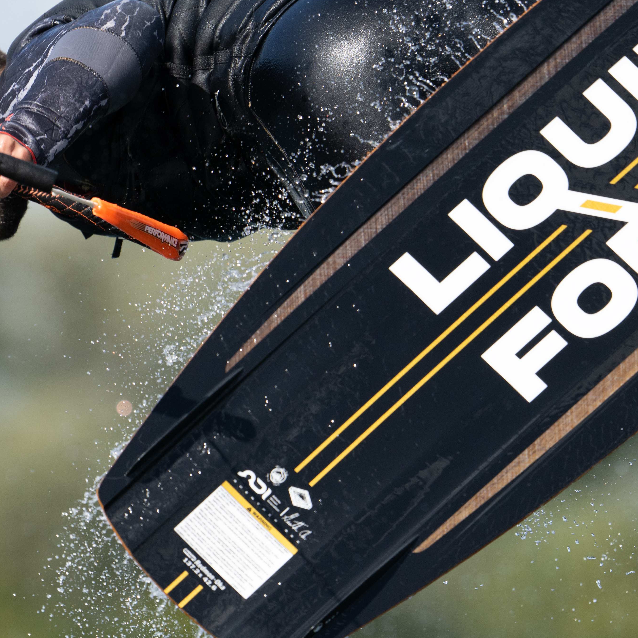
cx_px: 120
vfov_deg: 1.7
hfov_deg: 1.7
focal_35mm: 1044
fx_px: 21770
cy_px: 263
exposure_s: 1/2500
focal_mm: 400
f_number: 5
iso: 320
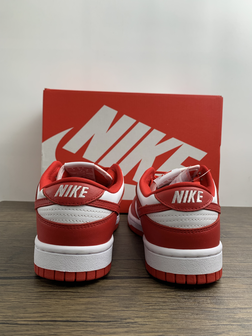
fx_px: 252
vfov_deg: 67.3
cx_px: 126
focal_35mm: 26
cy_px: 168
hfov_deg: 53.1
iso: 50
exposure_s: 1/121
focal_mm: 4.25
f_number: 1.8
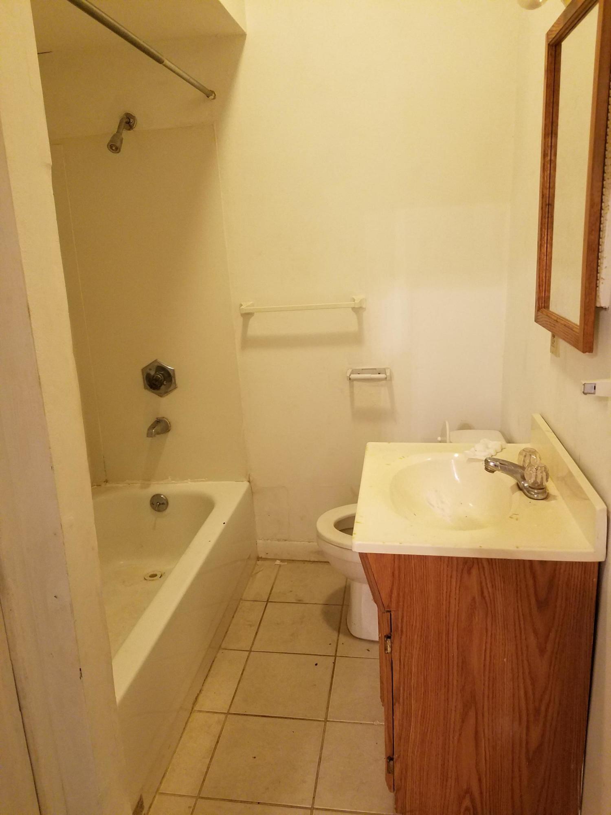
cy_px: 408
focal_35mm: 26
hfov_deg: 53.1
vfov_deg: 67.3
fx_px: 612
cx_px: 306
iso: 200
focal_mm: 4.2
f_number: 1.7
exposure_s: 1/15
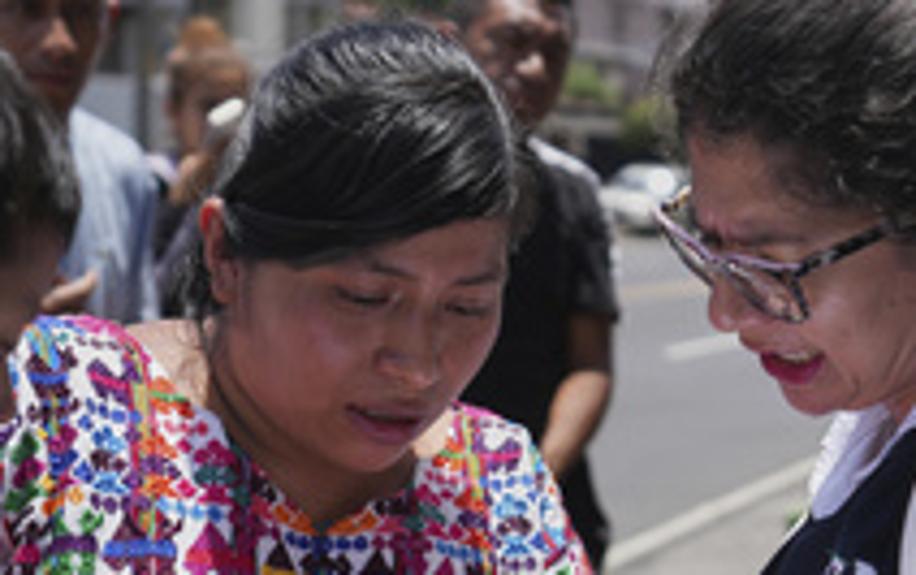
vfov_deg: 15.1
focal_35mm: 86
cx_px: 536
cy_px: 495
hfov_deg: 24.0
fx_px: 2149
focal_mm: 35
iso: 160
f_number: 2.8
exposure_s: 1/2500
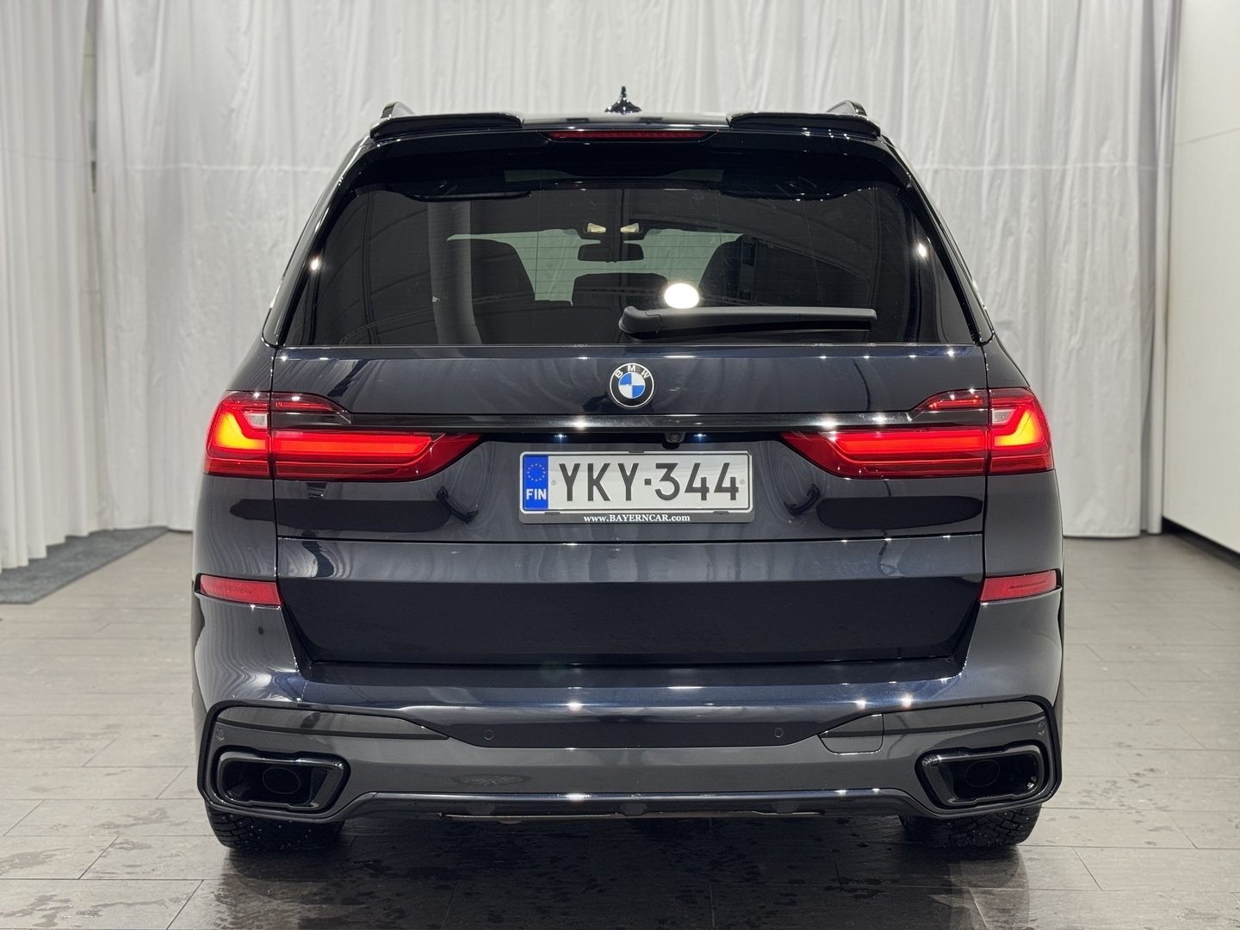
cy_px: 465
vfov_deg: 30.3
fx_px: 1719
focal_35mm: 48
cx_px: 620
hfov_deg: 39.7
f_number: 1.78
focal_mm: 6.76
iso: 80
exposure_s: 1/50
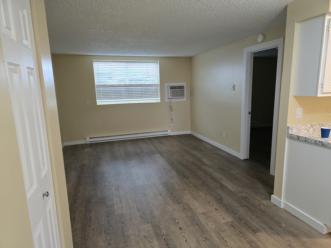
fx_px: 220
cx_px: 166
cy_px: 124
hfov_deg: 73.9
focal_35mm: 23
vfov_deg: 58.9
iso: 640
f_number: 1.7
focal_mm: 6.3
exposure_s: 1/120
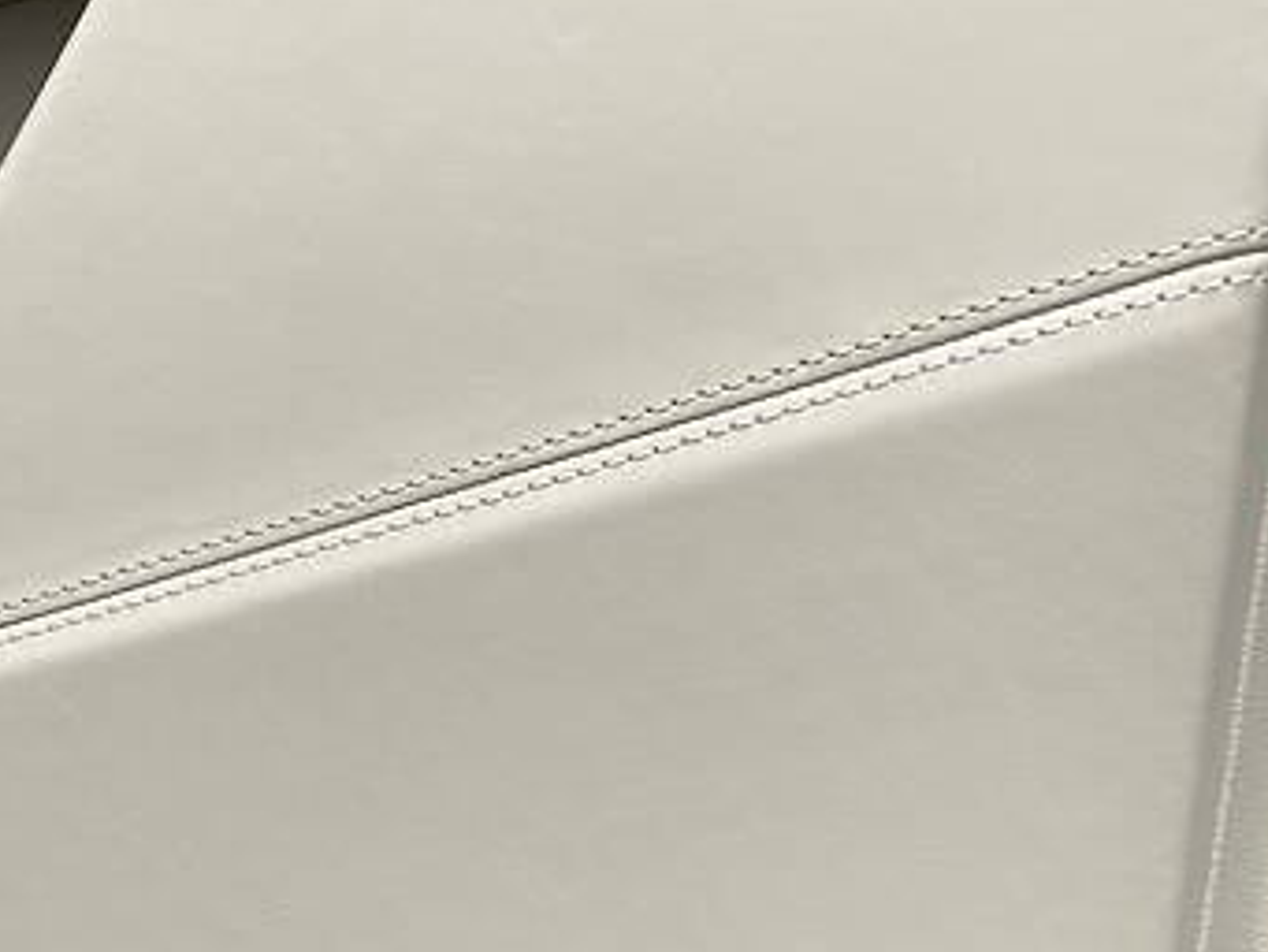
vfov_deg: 23.5
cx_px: -186
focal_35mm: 61
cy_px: 826
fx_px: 2235
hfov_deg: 28.3
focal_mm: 4.2
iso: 32
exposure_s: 1/965
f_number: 1.8
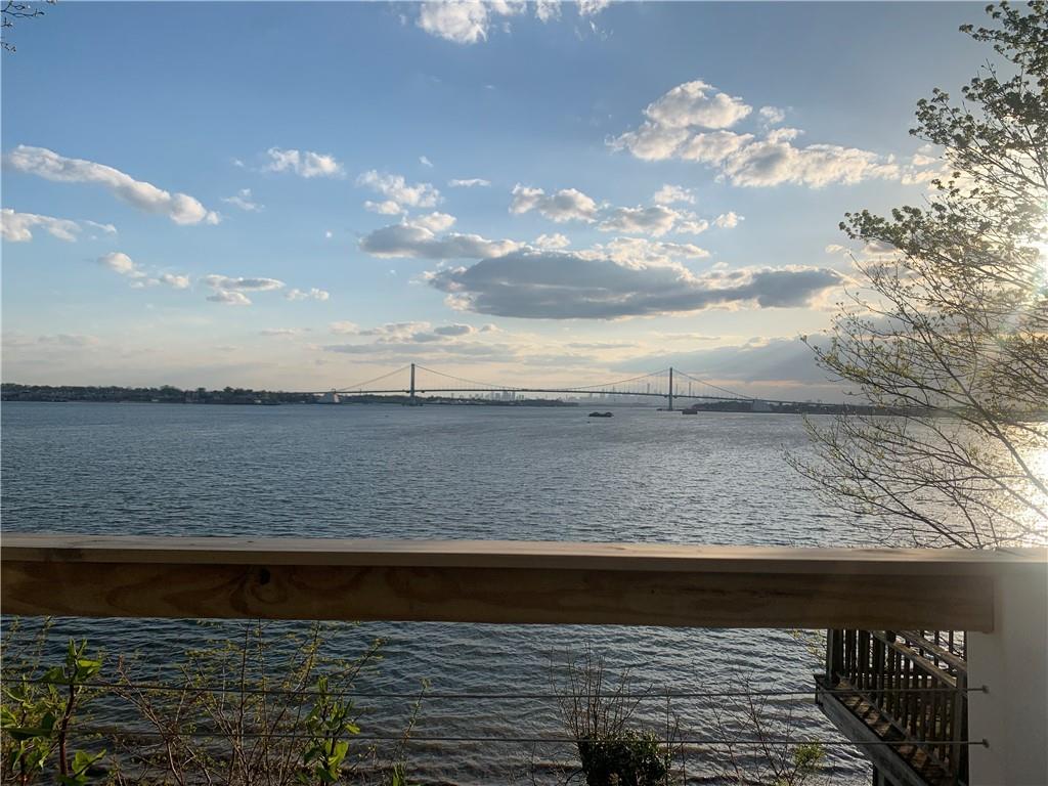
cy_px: 393
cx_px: 524
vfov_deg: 53.1
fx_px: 787
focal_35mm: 26
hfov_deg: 67.3
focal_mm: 4.25
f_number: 1.8
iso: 25
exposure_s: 1/3788
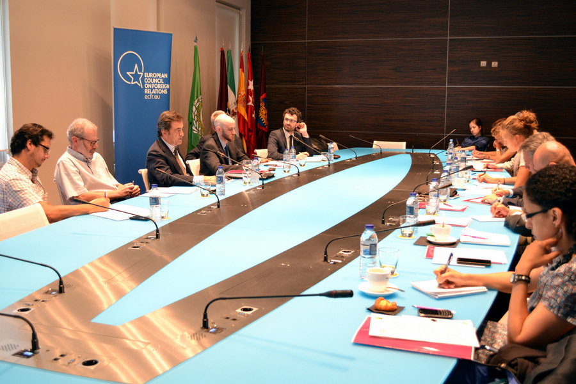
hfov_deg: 53.2
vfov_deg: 36.8
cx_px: 288
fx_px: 576
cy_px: 192
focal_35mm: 36
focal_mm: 24
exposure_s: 1/15
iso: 640
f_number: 4
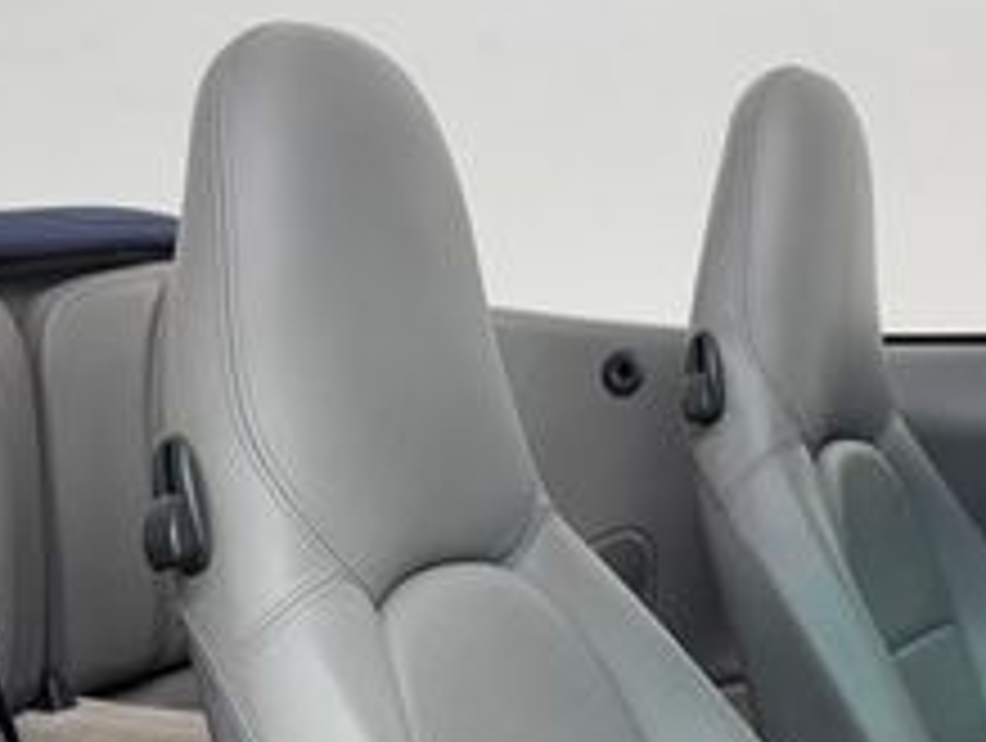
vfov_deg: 20.3
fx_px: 1997
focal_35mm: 70
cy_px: 769
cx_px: 549
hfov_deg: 27.7
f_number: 1.78
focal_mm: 6.76
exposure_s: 1/120
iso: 100
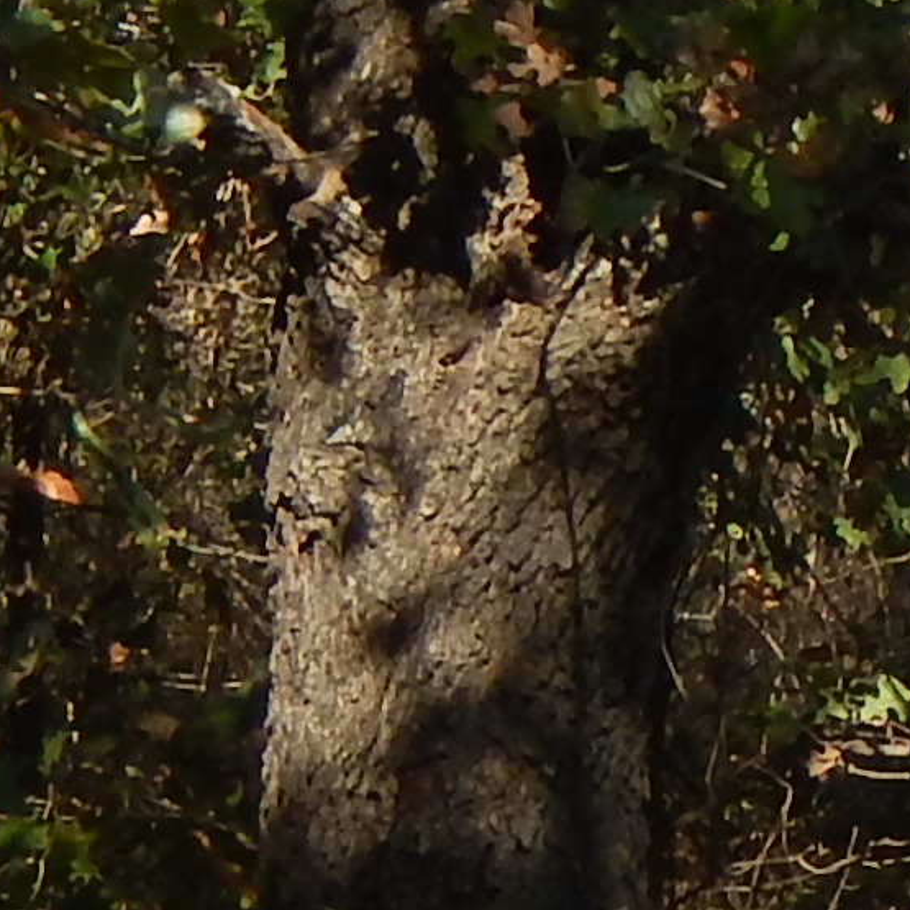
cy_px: 1751
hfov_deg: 2.3
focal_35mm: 763
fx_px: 22693
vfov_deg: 2.3
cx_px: 3499
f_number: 4.5
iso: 125
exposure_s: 1/500
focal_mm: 18.7
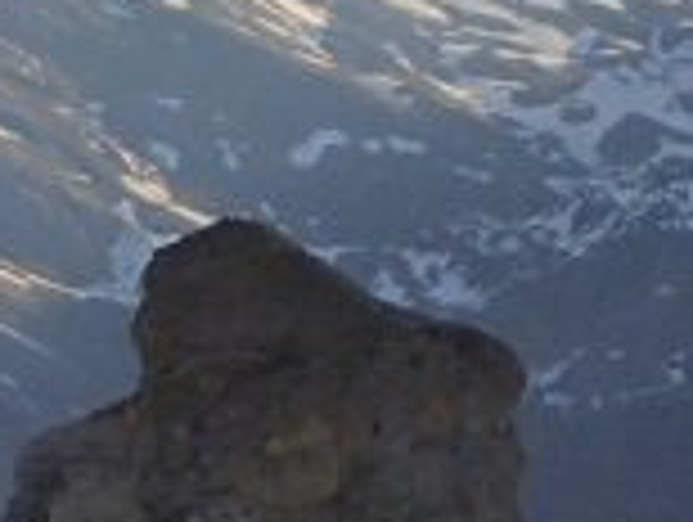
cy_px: -27
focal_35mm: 479
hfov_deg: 4.1
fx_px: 9604
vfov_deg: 3.1
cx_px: -292
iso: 100
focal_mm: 13.47
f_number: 5.6
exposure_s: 1/500
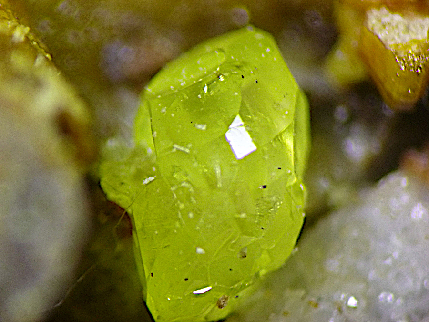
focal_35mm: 100
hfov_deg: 19.6
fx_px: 1239
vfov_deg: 14.8
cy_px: 161
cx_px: 214
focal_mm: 18
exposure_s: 1/125
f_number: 5.7
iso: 320
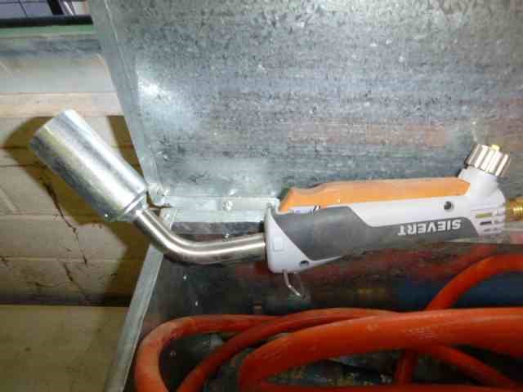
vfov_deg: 54.9
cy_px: 196
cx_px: 262
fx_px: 378
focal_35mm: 25
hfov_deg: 69.4
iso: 400
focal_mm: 4.5
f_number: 3.9
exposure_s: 1/60
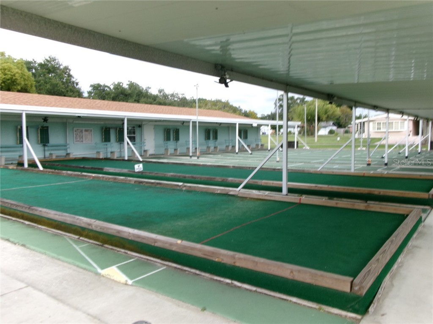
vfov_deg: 49.7
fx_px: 350
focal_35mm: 28
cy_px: 162
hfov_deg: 63.4
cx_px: 216
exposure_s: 1/38
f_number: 10.8
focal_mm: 5.1
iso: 100
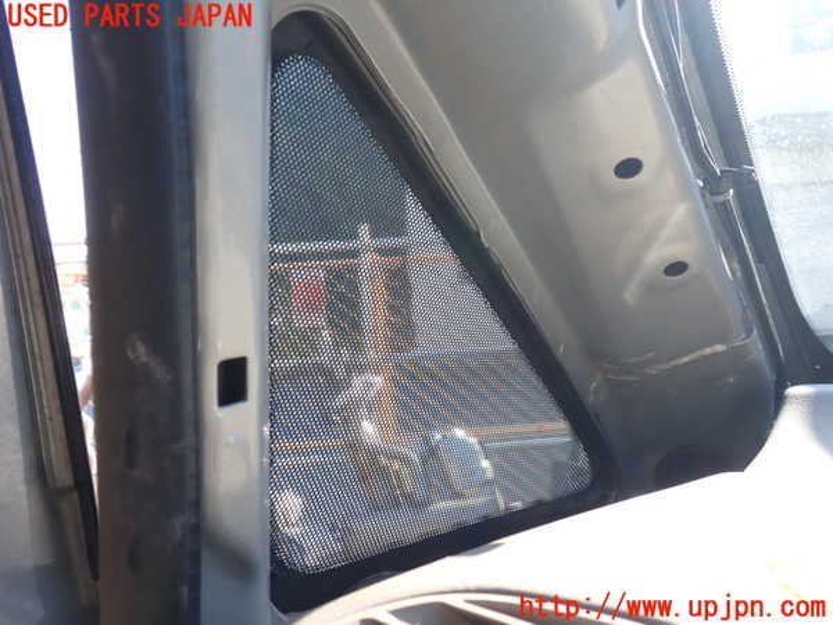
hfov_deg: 60.0
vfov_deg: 46.8
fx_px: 722
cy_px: 312
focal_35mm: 30
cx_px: 416
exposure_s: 1/125
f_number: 3.2
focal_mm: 5.4
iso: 100
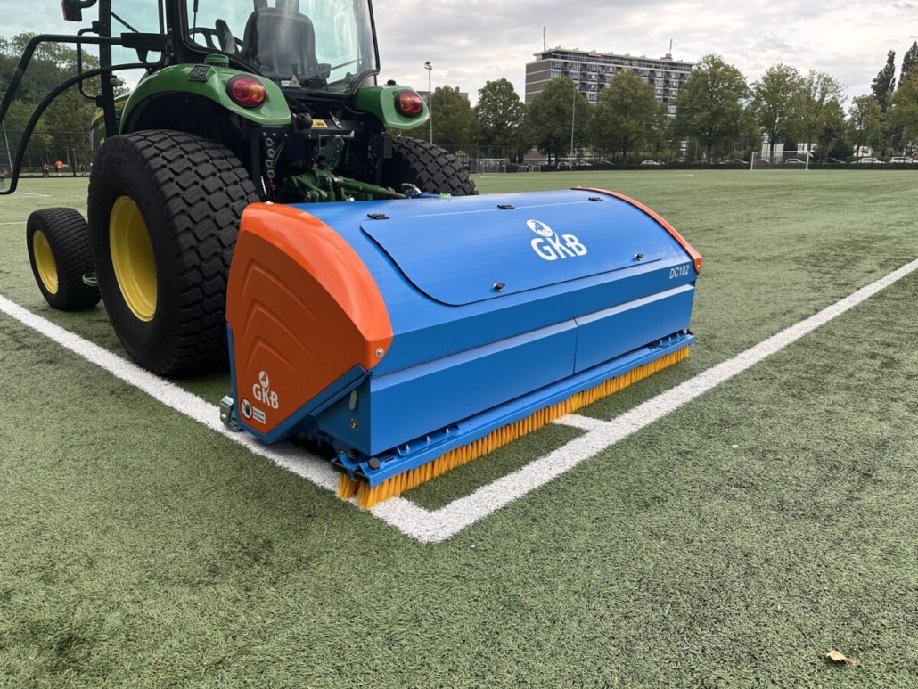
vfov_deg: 56.8
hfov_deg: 71.6
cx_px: 459
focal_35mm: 24
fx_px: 637
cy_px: 344
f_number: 1.78
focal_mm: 6.86
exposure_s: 1/797
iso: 80
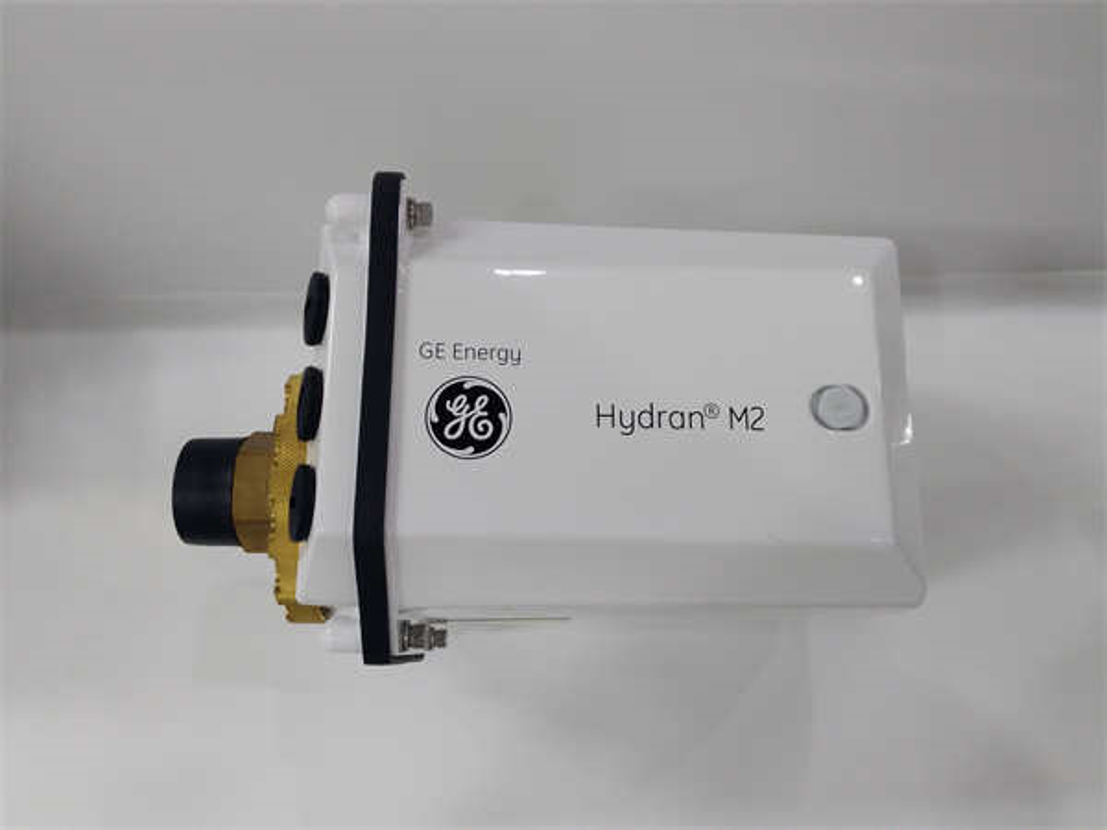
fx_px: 863
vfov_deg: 51.4
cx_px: 554
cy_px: 415
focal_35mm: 27
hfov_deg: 65.3
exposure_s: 1/33
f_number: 2
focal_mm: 3.79
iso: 144
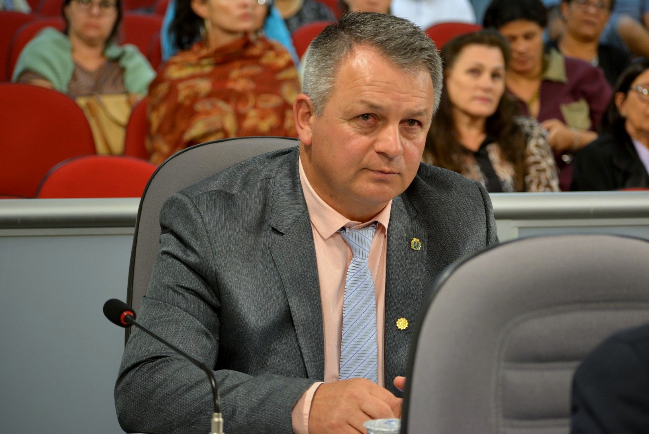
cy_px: 217
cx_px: 324
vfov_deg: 9.6
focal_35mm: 142
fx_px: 2571
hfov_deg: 14.4
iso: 800
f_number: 4.8
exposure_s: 1/50
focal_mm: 95
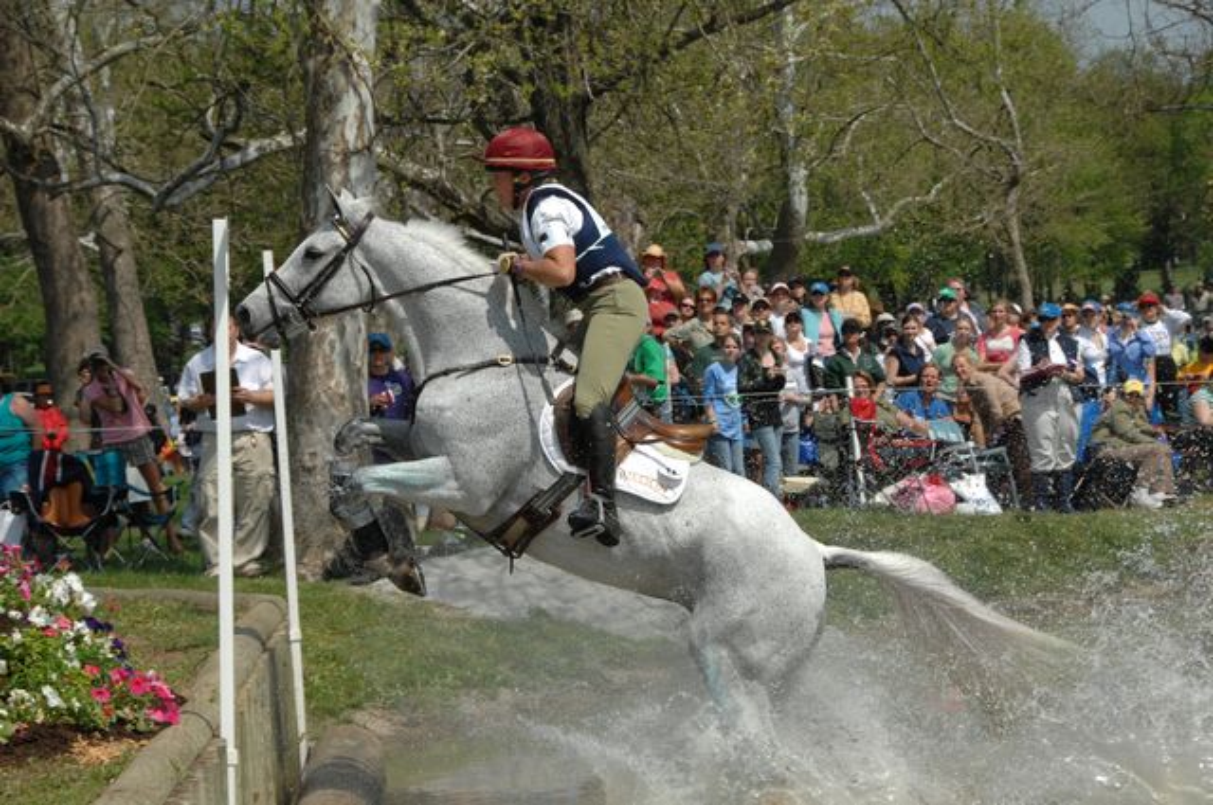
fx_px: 4038
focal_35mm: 120
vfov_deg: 11.4
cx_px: 606
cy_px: 402
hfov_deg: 17.1
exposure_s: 1/1000
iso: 500
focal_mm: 80
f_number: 9.5
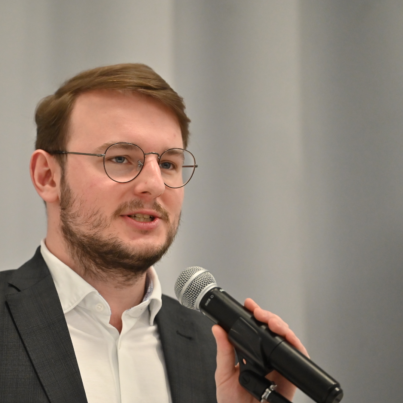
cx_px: 125
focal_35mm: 230
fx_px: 3029
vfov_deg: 7.6
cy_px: 202
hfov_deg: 7.6
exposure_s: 1/1250
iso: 2800
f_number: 2.8
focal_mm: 180
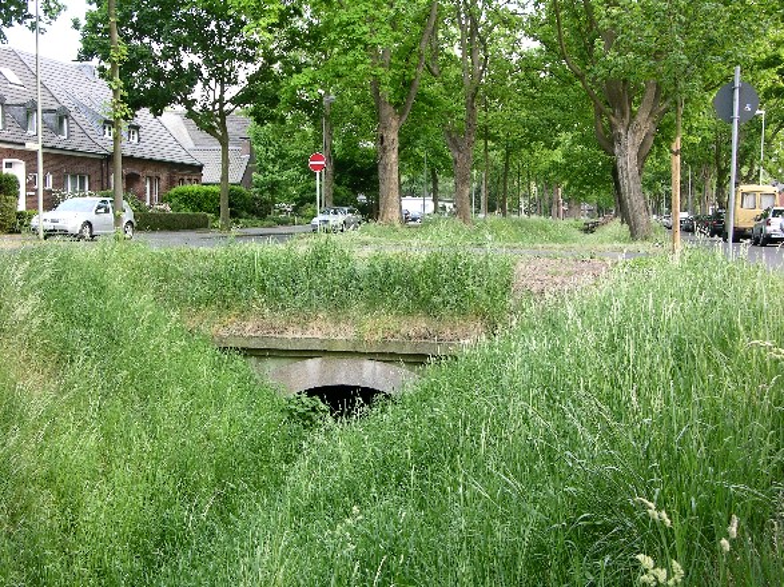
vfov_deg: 34.3
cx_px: 392
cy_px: 294
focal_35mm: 42
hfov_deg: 44.8
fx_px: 951
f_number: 4.1
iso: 50
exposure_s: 1/30.5
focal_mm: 10.7
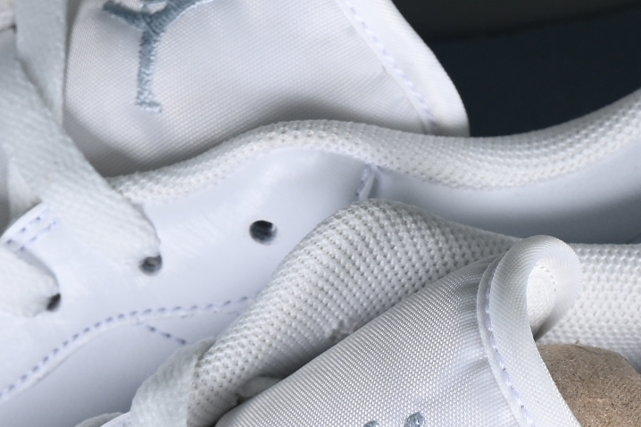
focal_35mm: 291
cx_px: 179
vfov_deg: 4.7
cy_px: 592
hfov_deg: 7.1
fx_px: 5179
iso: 160
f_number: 7.1
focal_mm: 50
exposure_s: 1/80
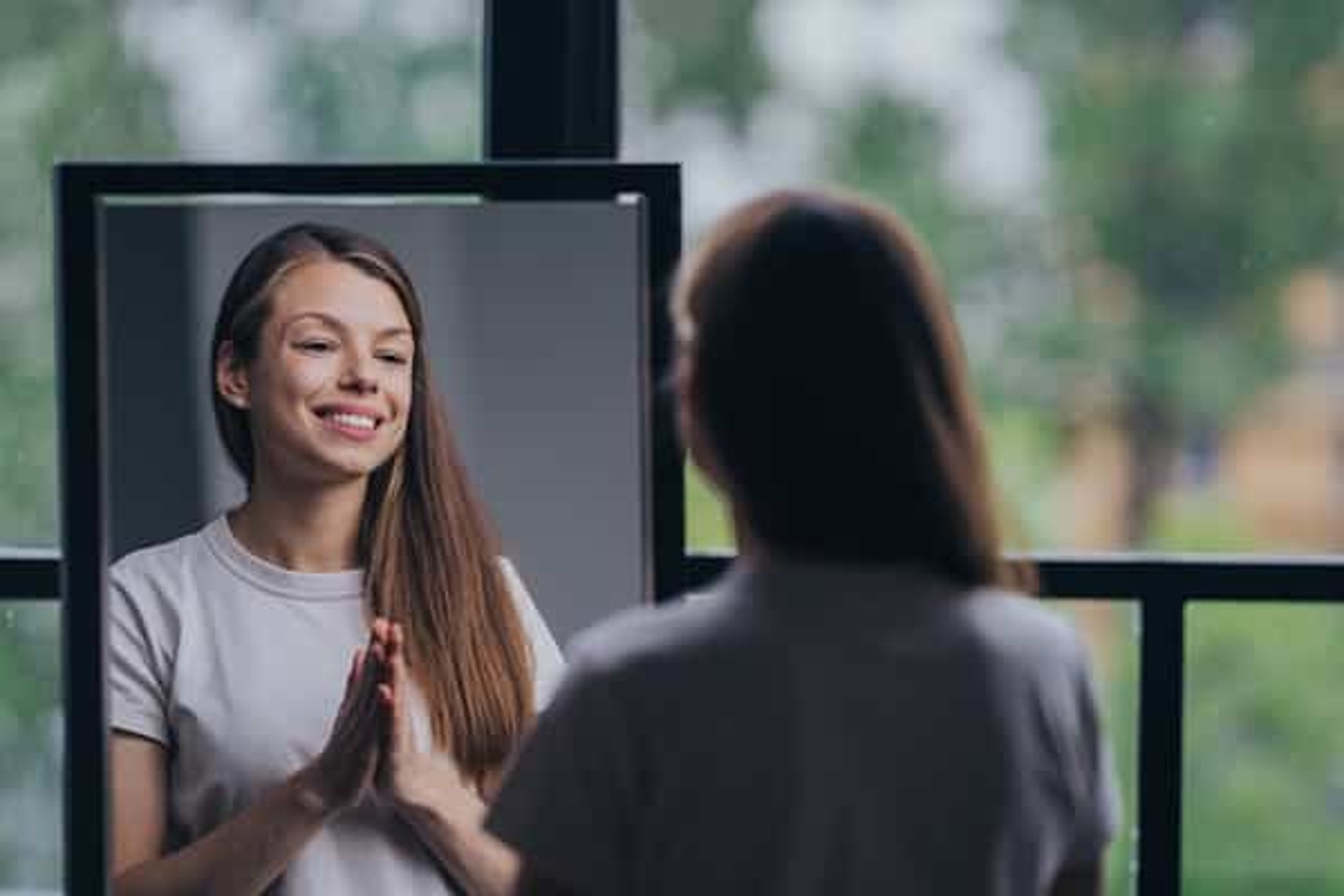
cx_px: 672
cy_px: 448
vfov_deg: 10.2
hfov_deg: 15.2
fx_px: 5040
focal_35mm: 135
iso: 400
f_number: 2.2
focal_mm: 135
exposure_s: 1/500
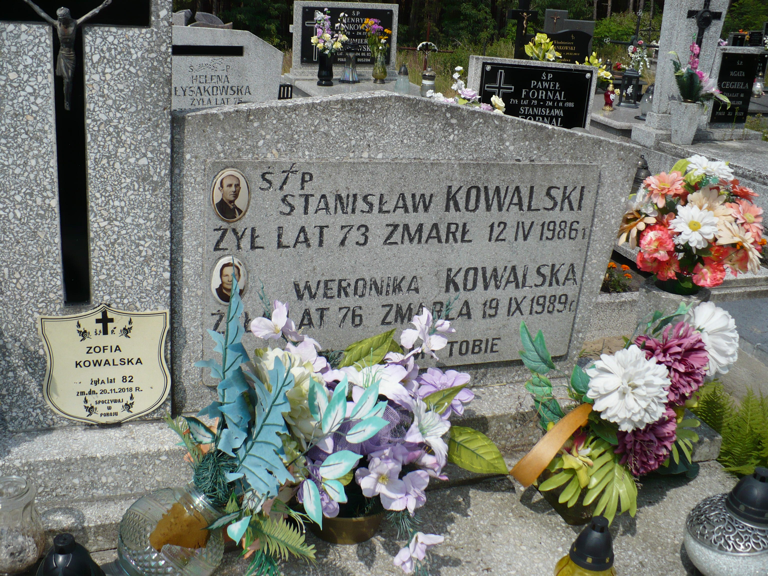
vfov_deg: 38.7
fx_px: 821
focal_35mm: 37
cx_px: 384
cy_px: 288
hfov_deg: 50.1
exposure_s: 1/320
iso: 100
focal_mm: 6.1
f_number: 8
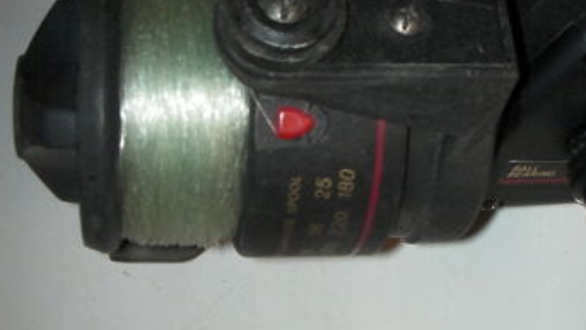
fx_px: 901
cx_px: 386
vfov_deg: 20.7
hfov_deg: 35.7
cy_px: 121
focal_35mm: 58
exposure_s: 1/30
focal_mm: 6.3
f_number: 5.6
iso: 200
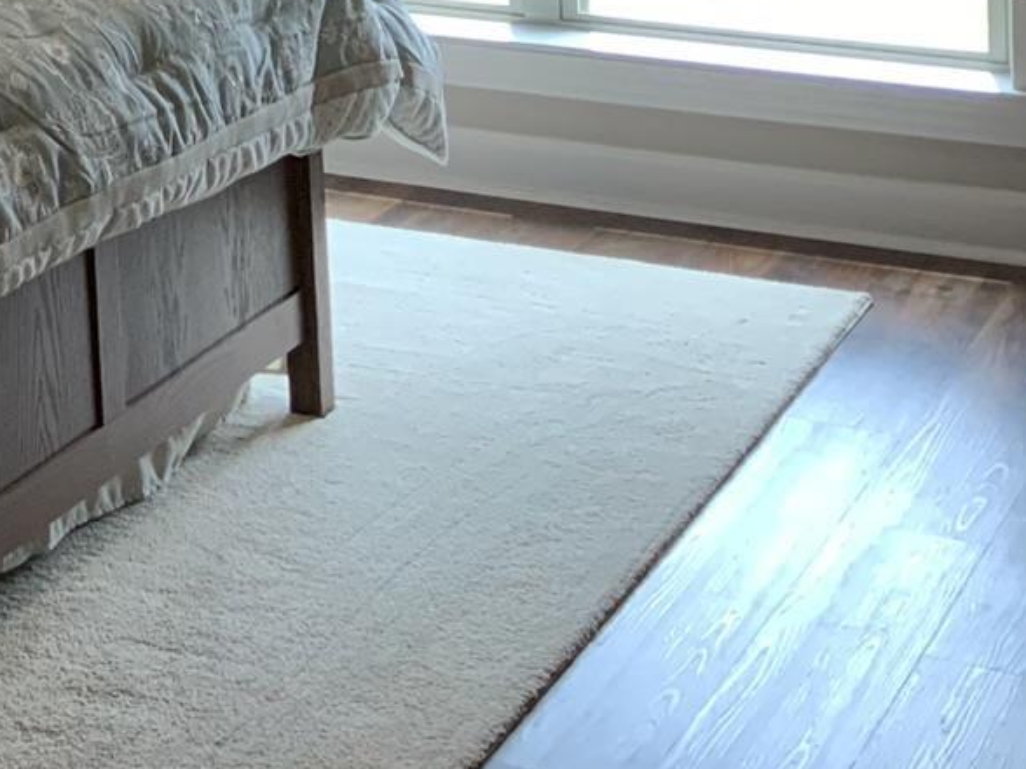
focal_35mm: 101
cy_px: -469
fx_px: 2994
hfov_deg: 17.6
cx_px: -485
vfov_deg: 13.6
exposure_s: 1/60
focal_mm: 3
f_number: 1.8
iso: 64
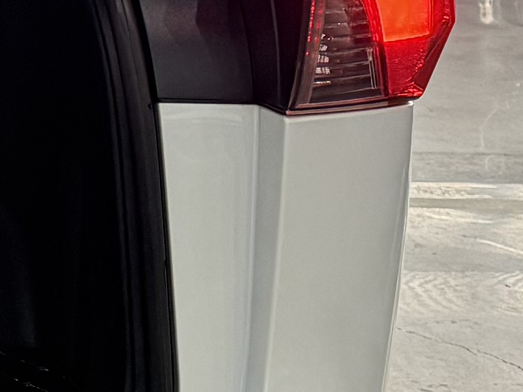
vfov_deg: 10.2
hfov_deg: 11.3
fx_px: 2176
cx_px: -750
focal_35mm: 144
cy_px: -30
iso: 250
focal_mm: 6.76
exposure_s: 1/60
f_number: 1.78
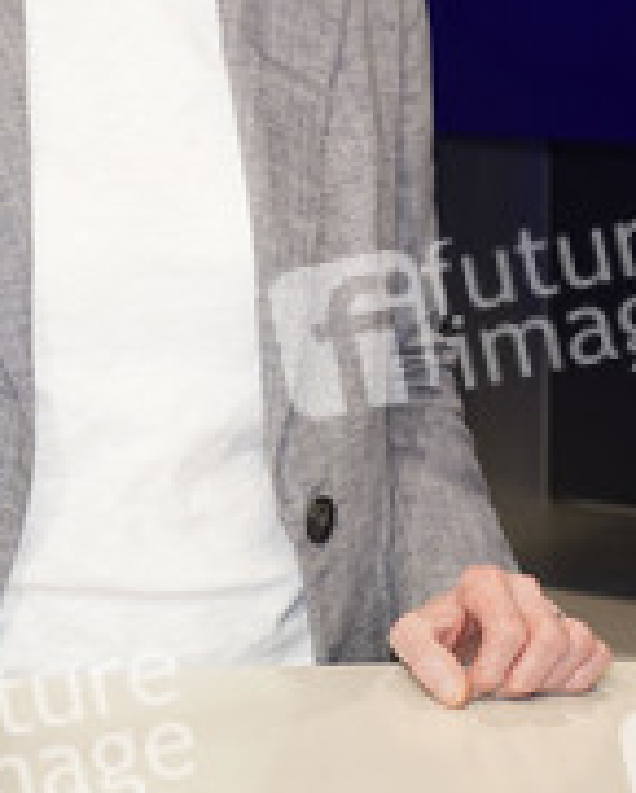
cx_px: 96
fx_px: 1951
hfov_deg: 18.3
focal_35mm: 83
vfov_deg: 22.5
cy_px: 96
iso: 2000
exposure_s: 1/160
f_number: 5.6
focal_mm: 40
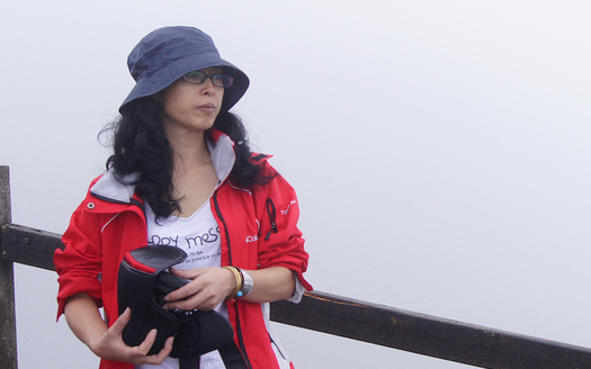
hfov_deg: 35.5
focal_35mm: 57
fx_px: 918
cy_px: 212
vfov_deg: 22.7
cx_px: 361
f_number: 5
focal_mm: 28
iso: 1600
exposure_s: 1/4000
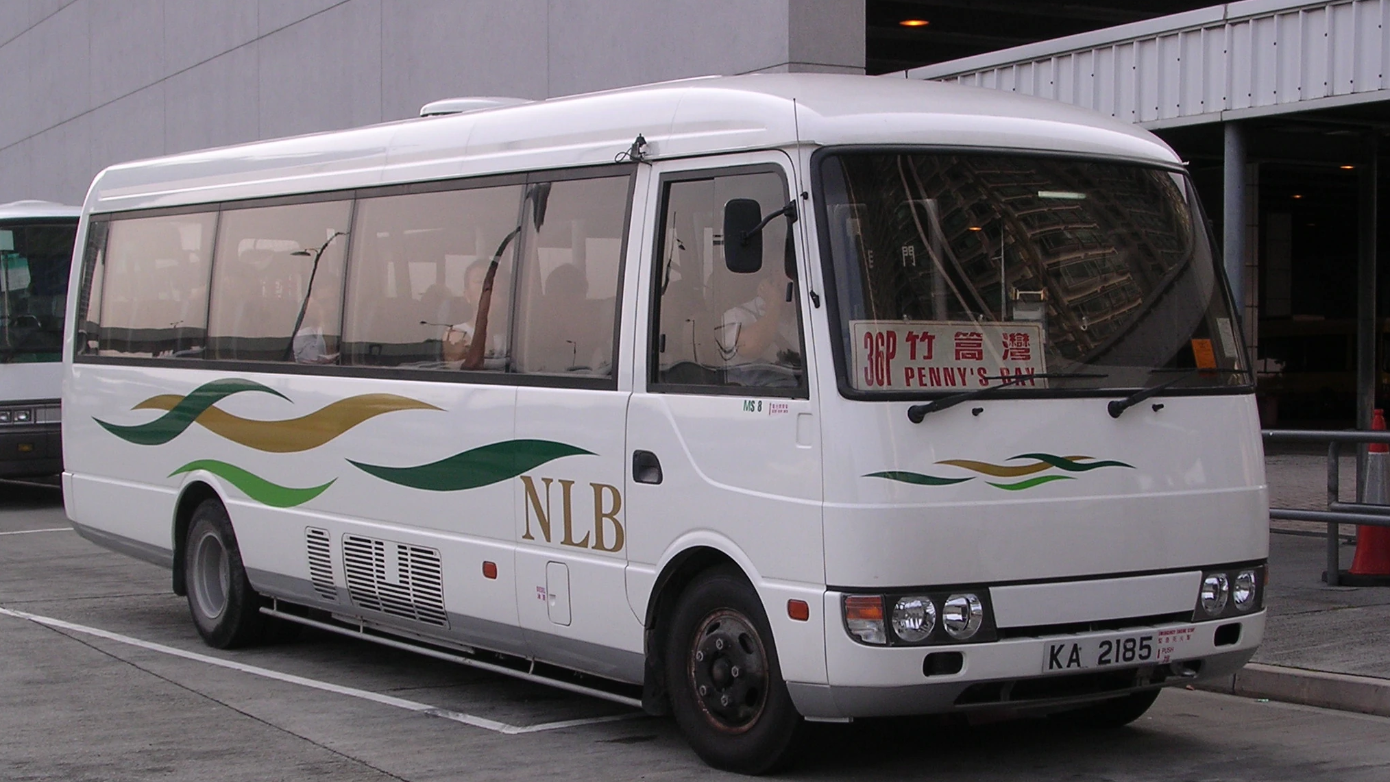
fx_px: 2433
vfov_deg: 18.3
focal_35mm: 66
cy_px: 456
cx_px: 700
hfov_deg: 31.9
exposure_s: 1/306
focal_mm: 9.1
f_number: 3.4
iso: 100
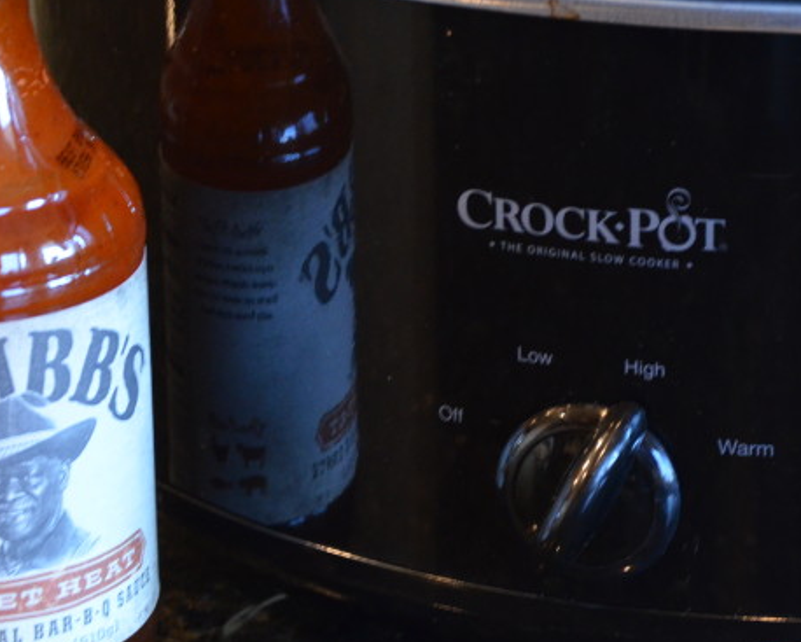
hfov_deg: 10.6
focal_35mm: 182
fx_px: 4317
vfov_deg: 8.5
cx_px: 565
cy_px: 224
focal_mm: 58
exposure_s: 1/13
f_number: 5
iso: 1600
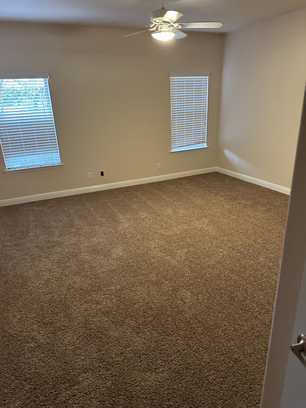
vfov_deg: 71.6
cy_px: 204
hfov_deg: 56.8
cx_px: 153
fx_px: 283
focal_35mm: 24
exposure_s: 1/60
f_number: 1.78
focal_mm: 6.86
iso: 800
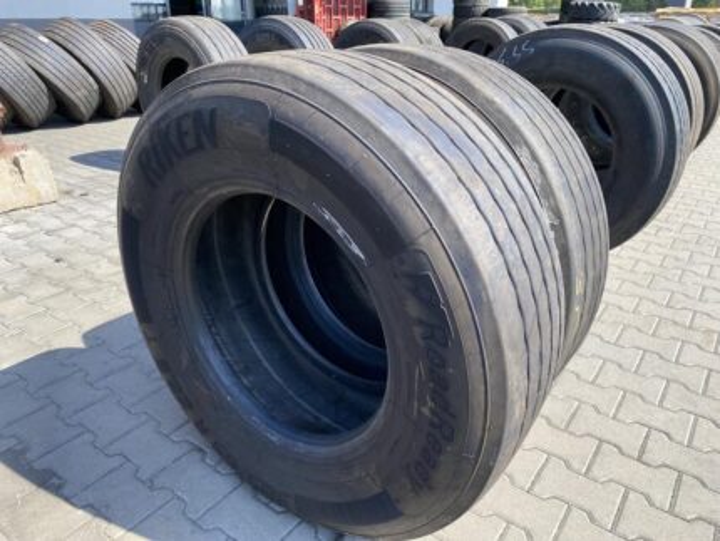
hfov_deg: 67.3
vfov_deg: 53.1
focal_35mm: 26
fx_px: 541
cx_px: 360
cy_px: 270
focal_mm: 4.25
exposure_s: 1/772
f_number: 1.8
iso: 32
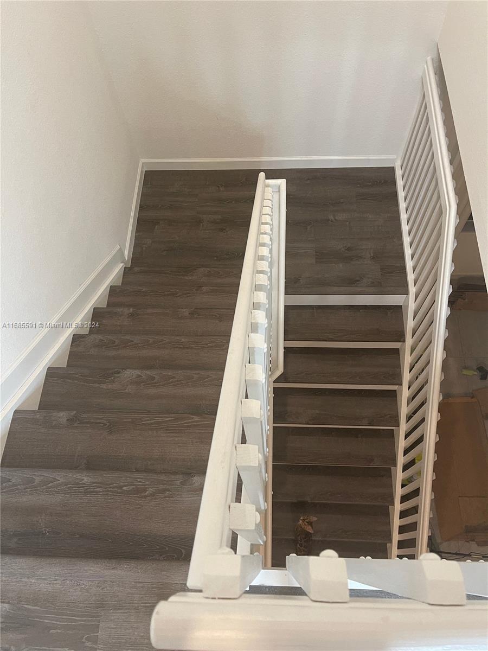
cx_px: 244
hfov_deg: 53.1
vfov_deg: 67.3
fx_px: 489
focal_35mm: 26
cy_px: 326
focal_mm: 5.1
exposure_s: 1/60
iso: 200
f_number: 1.6
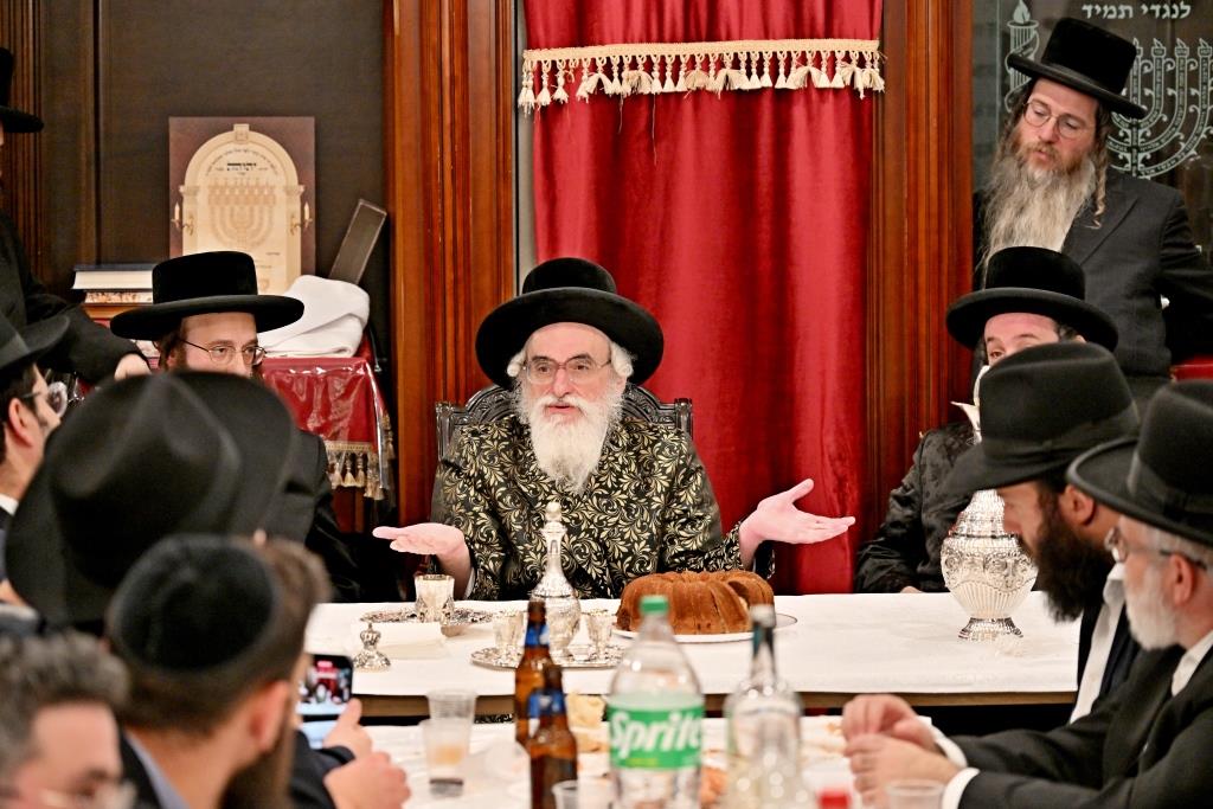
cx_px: 606
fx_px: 4044
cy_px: 404
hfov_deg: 17.1
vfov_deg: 11.4
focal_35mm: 120
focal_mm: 120
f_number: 4
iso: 1600
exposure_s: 1/200
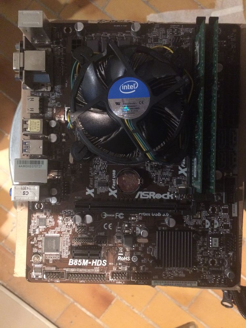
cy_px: 164
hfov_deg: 48.2
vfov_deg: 61.7
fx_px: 275
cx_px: 123
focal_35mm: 29
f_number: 2.2
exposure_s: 1/17
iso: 400
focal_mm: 4.15
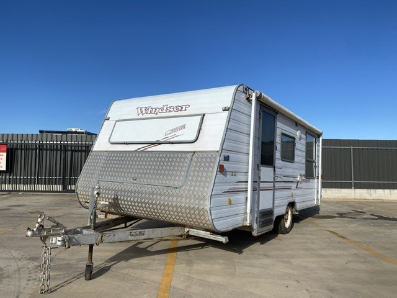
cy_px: 149
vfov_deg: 53.1
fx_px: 298
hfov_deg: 67.3
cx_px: 198
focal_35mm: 26
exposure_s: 1/4444
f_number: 1.8
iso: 32
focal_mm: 4.25
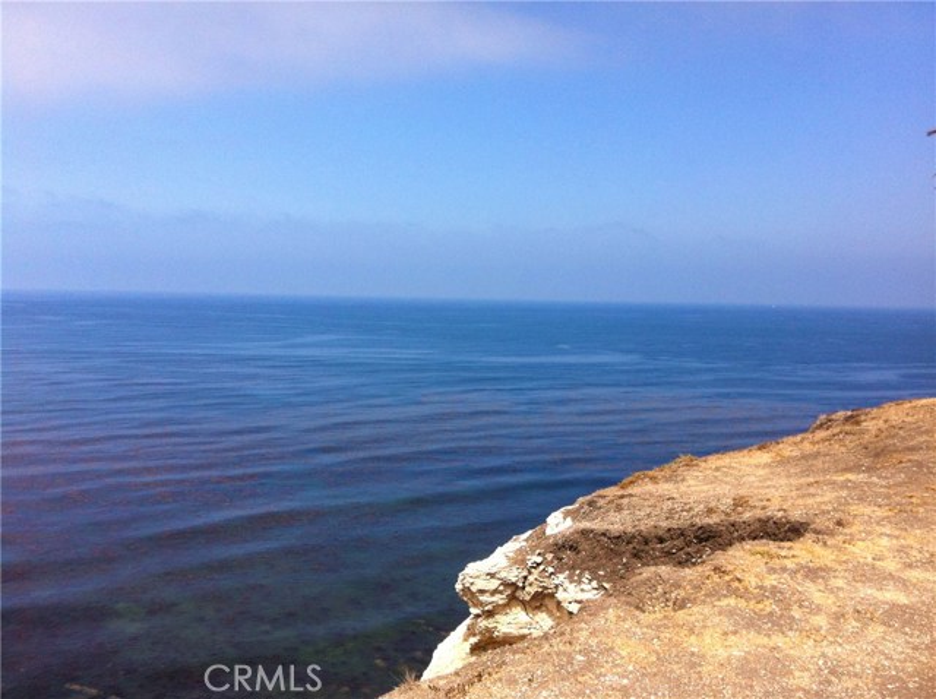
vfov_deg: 40.6
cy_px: 350
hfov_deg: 52.7
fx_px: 945
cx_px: 468
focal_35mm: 35
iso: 80
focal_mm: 3.85
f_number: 2.8
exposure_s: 1/1676
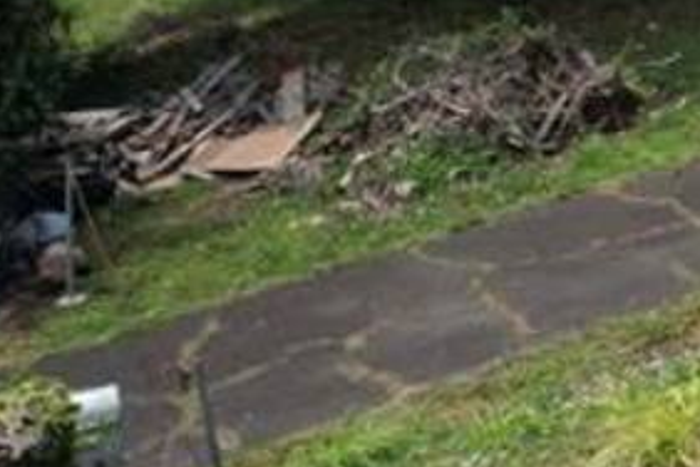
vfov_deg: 17.1
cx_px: 1151
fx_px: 1517
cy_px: 4
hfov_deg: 20.6
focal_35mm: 78
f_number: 2.8
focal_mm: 8.38
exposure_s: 1/1500
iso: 130
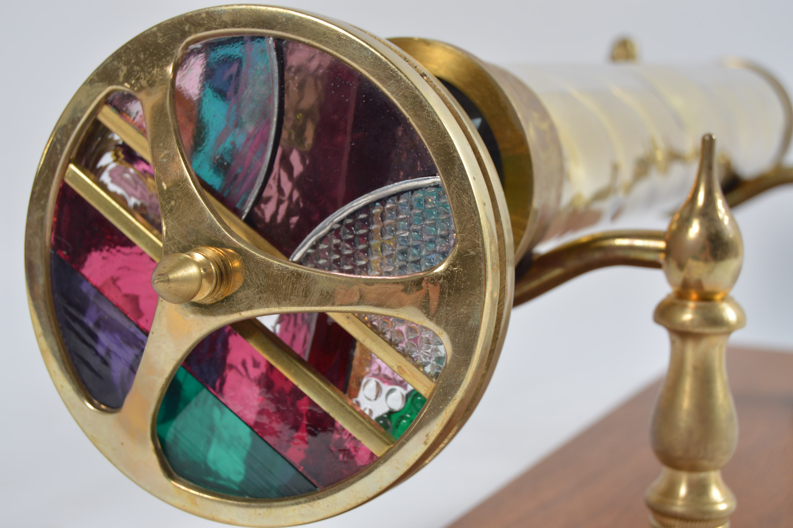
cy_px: 264
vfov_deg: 21.5
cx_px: 396
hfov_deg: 31.9
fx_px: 1387
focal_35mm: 63
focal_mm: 42
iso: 100
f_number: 7.1
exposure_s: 1/80
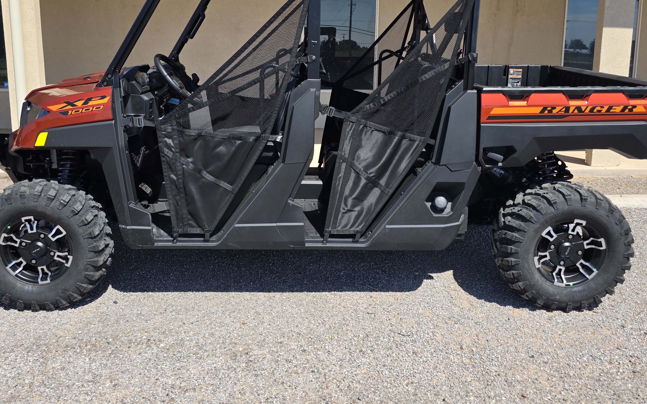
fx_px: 529
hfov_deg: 62.9
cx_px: 317
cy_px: 120
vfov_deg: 41.1
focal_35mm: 30
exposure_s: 1/4145
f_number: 1.7
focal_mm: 6.3
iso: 80
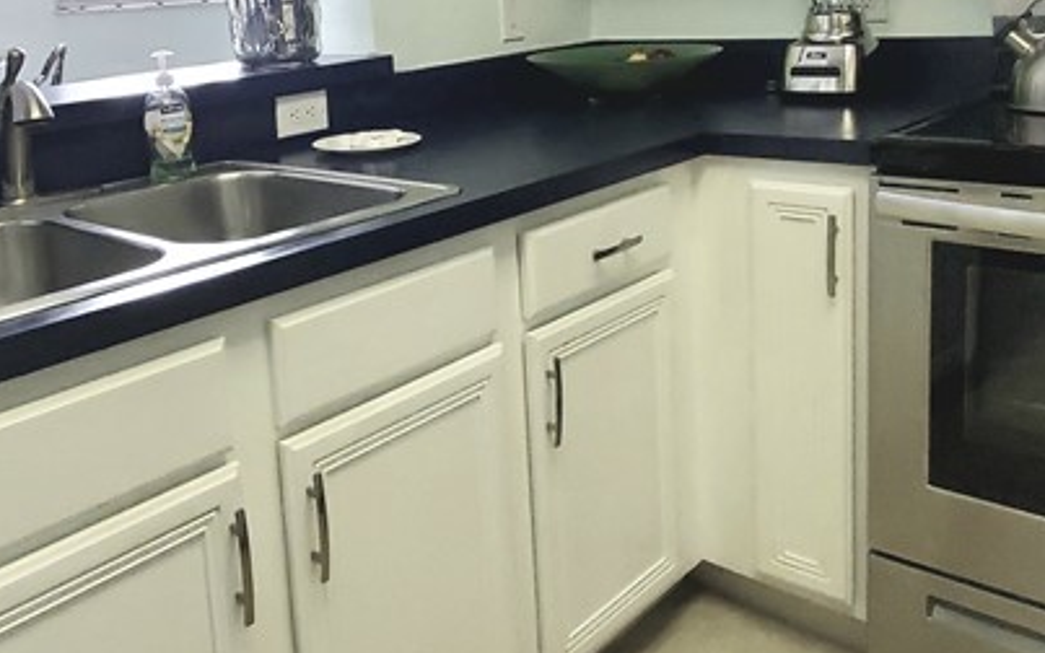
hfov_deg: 54.7
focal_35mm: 35
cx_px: 392
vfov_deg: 35.0
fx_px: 997
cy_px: 122
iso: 400
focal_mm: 1.8
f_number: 2.2
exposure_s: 1/60.2
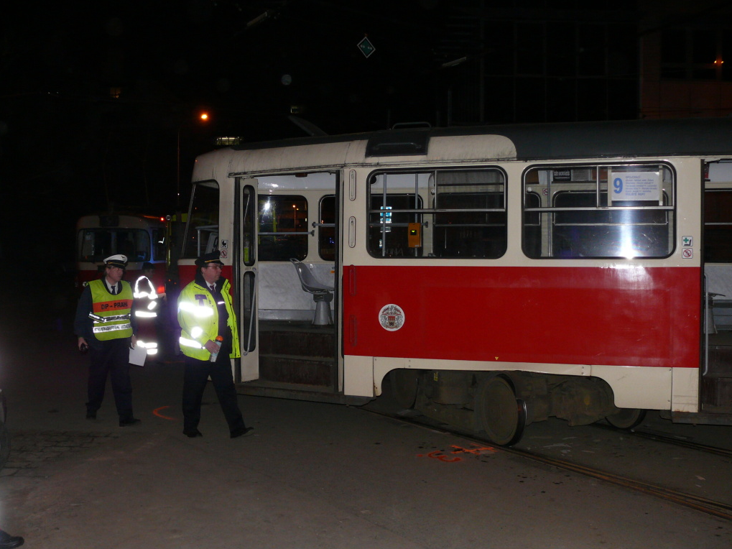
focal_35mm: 36
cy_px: 274
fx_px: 761
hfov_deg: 51.4
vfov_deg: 39.6
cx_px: 370
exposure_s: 1/30
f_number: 2.8
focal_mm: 7.4
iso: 200
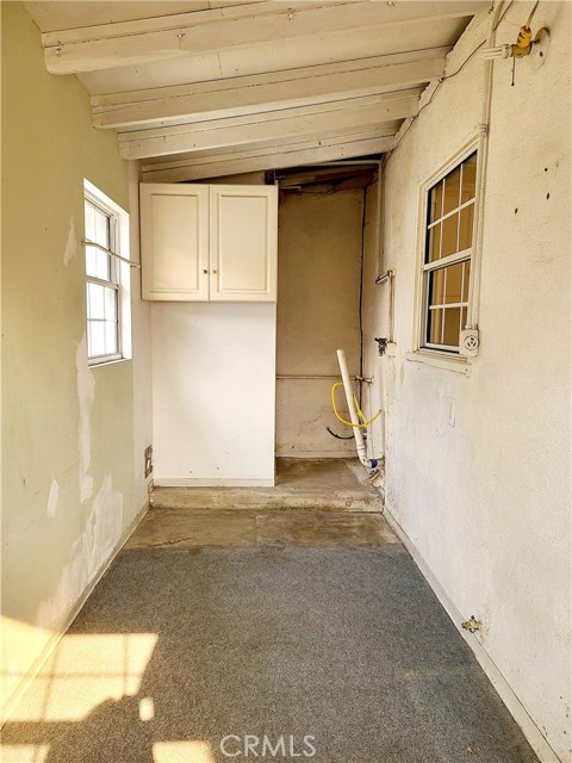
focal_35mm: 26
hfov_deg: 53.1
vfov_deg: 67.3
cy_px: 382
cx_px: 286
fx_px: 573
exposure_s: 1/119
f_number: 1.8
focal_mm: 5.4
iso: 64
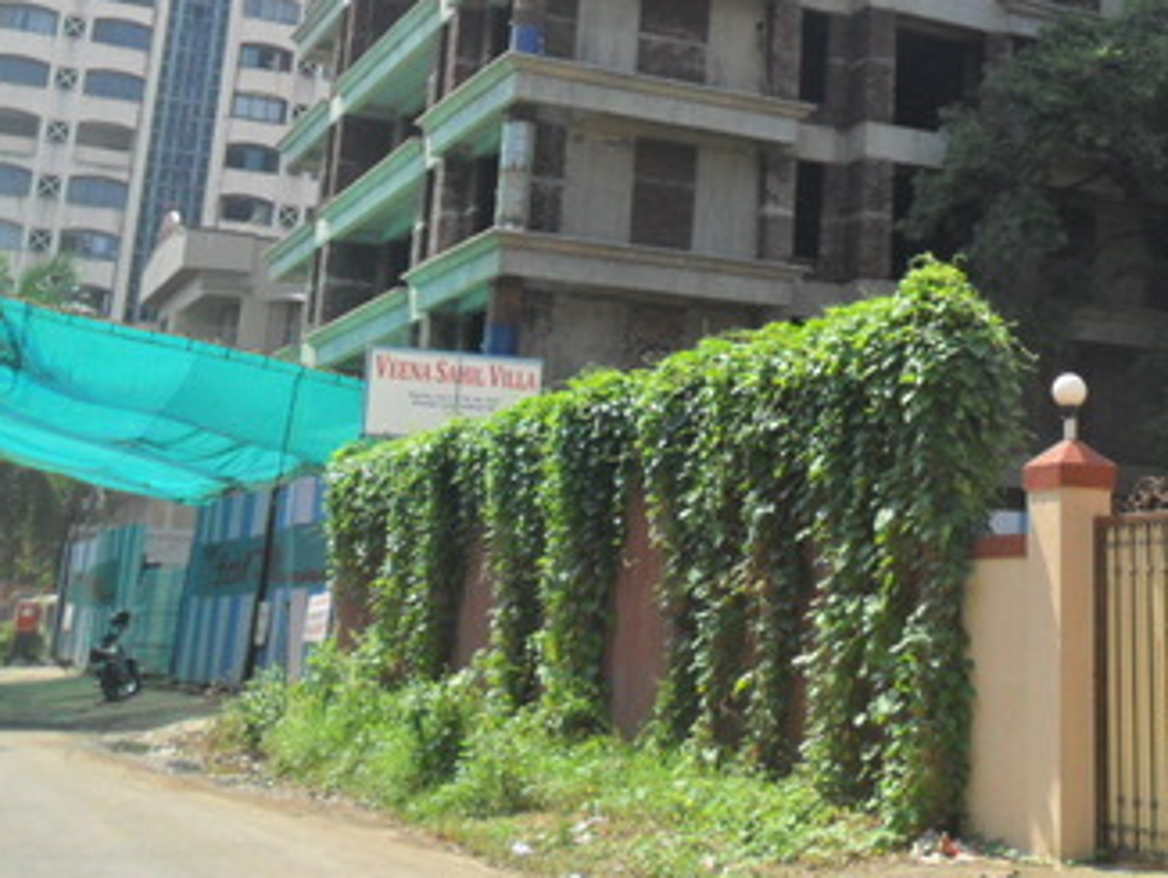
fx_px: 1790
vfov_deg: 26.6
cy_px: 75
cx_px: 953
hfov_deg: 34.9
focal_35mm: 53
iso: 100
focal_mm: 4.9
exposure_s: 1/750
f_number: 3.5
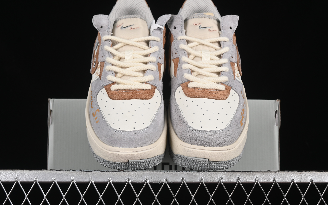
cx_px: 165
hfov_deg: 26.8
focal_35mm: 77
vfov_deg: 16.9
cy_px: 102
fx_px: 688
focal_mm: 50
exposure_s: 1/80
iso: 160
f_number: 8
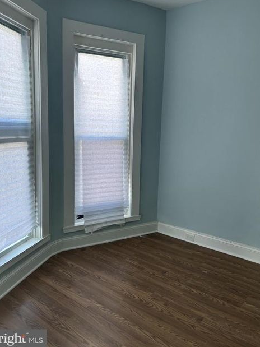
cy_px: 162
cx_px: 126
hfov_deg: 49.7
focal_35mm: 28
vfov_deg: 63.4
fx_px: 281
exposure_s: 1/121
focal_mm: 5.7
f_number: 1.5
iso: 50
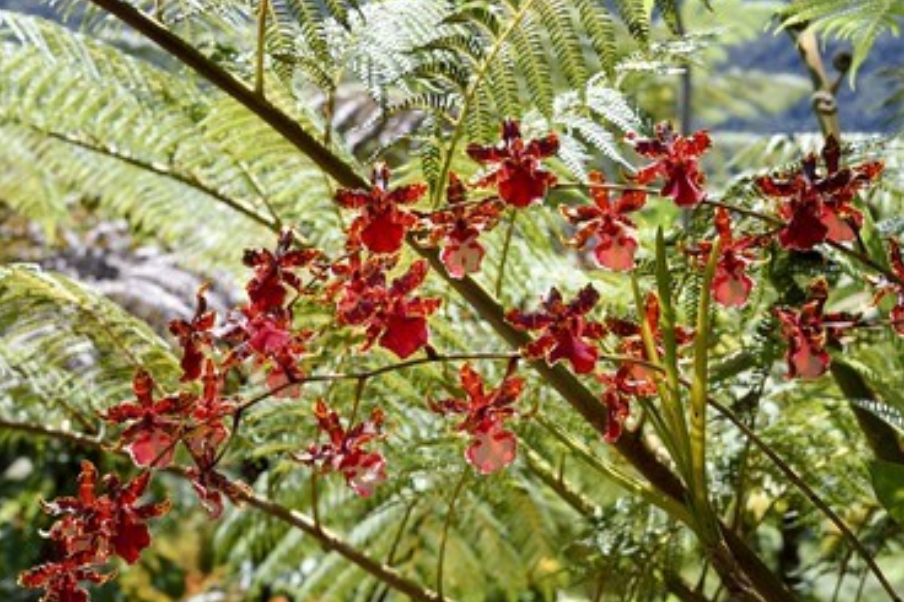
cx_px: 459
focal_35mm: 64
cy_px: 324
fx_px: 1606
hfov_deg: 31.4
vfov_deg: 21.2
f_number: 10
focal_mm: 56
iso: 200
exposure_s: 1/160
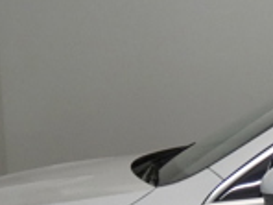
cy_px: 344
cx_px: 452
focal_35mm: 178
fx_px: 1404
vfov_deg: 8.1
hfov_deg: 10.6
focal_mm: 6
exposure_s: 1/80
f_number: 3.4
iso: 400
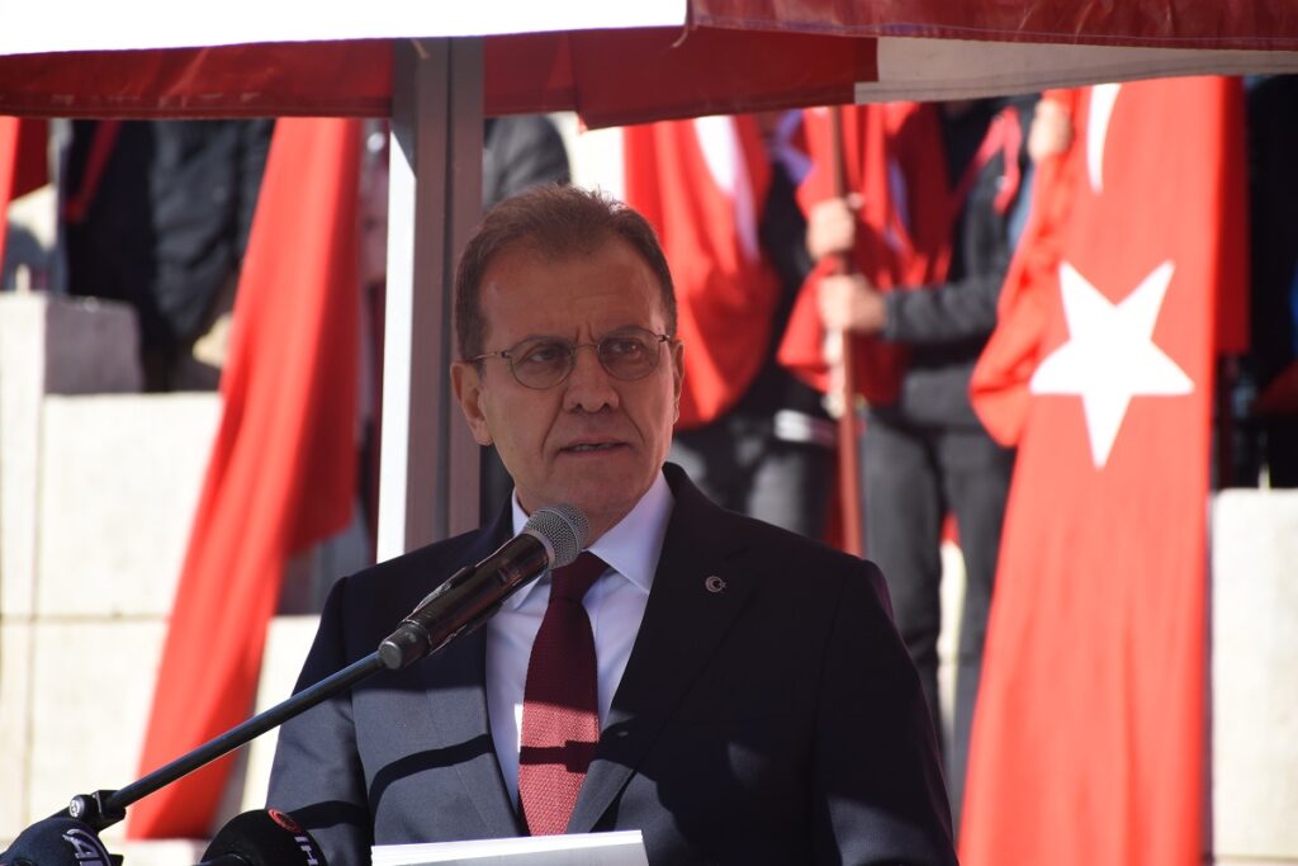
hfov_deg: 9.8
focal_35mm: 210
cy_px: 433
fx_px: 7572
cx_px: 649
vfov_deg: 6.5
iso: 320
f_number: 5.6
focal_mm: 140
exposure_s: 1/640
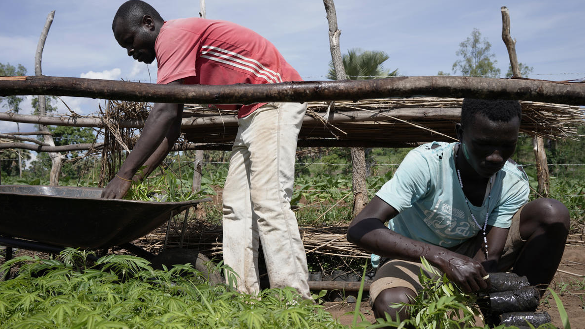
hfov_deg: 54.0
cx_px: 292
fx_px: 574
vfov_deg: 32.0
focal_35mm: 37
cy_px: 180
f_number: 8
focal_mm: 35
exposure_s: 1/250
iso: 100
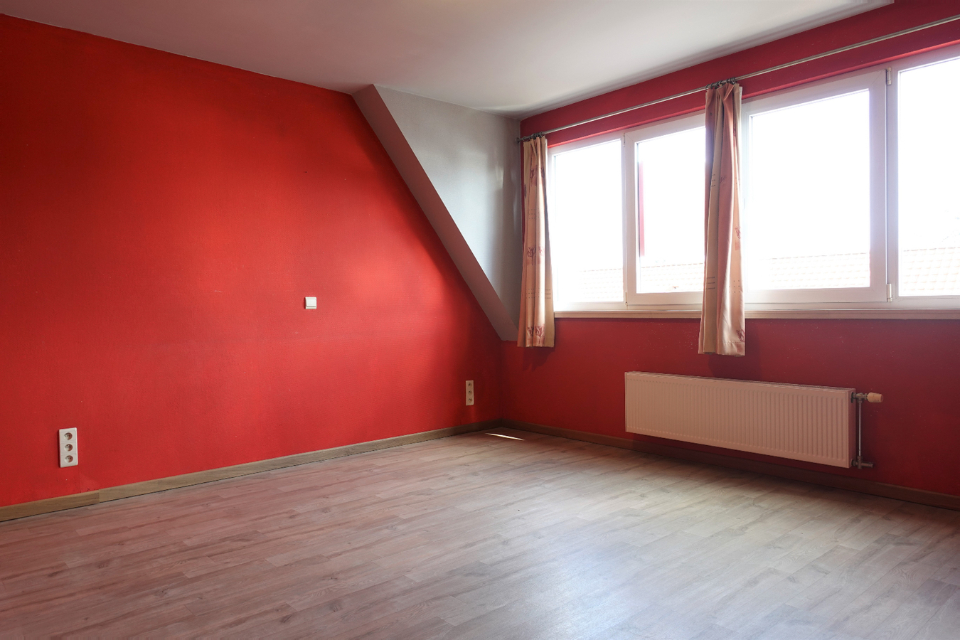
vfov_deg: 53.1
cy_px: 320
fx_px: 640
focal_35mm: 24
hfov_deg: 73.7
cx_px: 480
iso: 125
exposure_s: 1/50
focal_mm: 8.8
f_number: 2.8
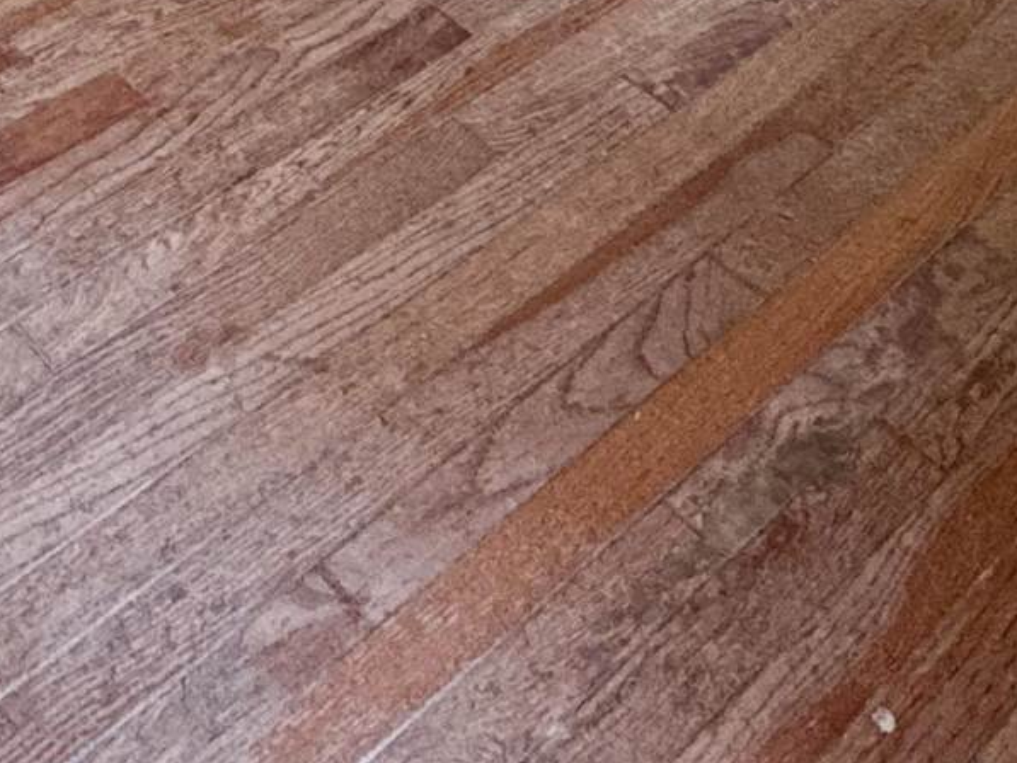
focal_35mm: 72
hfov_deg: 26.7
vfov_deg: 13.8
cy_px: -1114
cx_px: 261
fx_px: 2116
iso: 250
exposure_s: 1/120
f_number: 2.2
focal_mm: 2.22
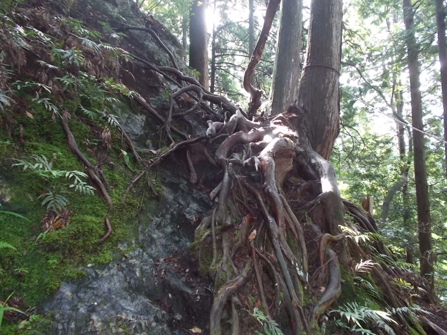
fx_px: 336
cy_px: 168
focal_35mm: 26
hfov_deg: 67.3
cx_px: 224
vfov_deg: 53.1
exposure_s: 1/25
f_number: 3.2
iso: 250
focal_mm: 4.6
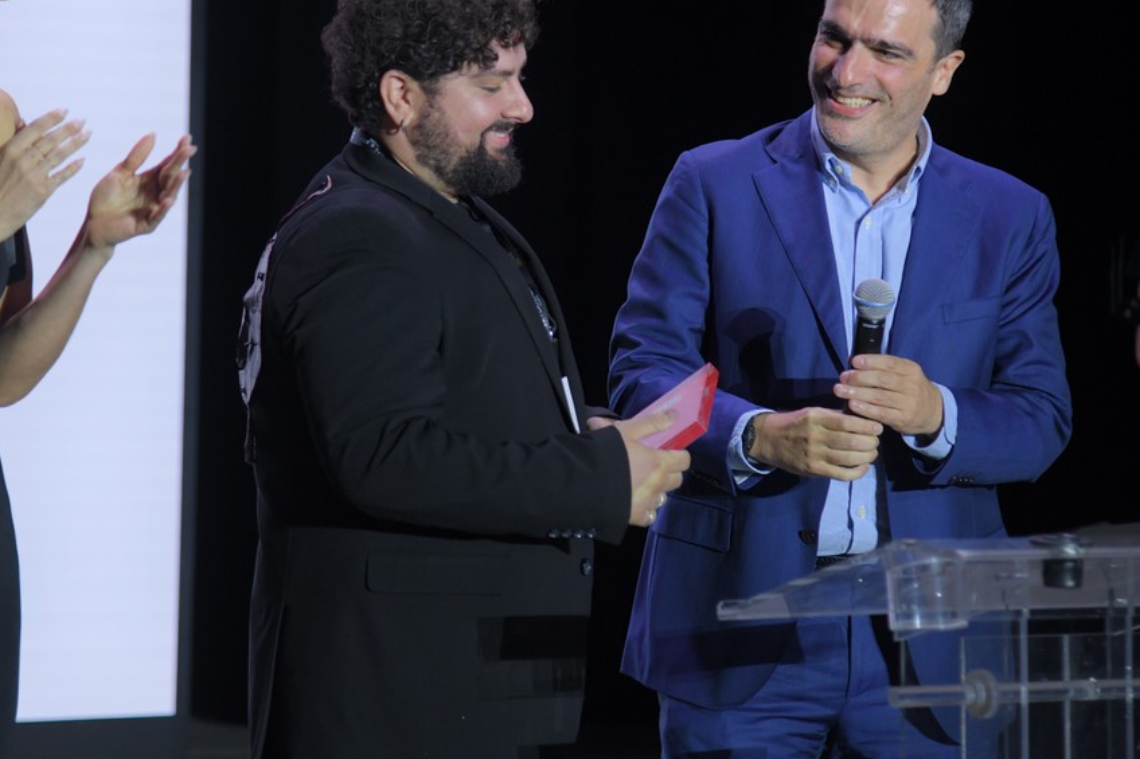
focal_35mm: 161
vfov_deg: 8.5
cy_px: 226
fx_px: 5097
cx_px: 505
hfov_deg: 12.8
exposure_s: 1/400
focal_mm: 105
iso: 1250
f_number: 4
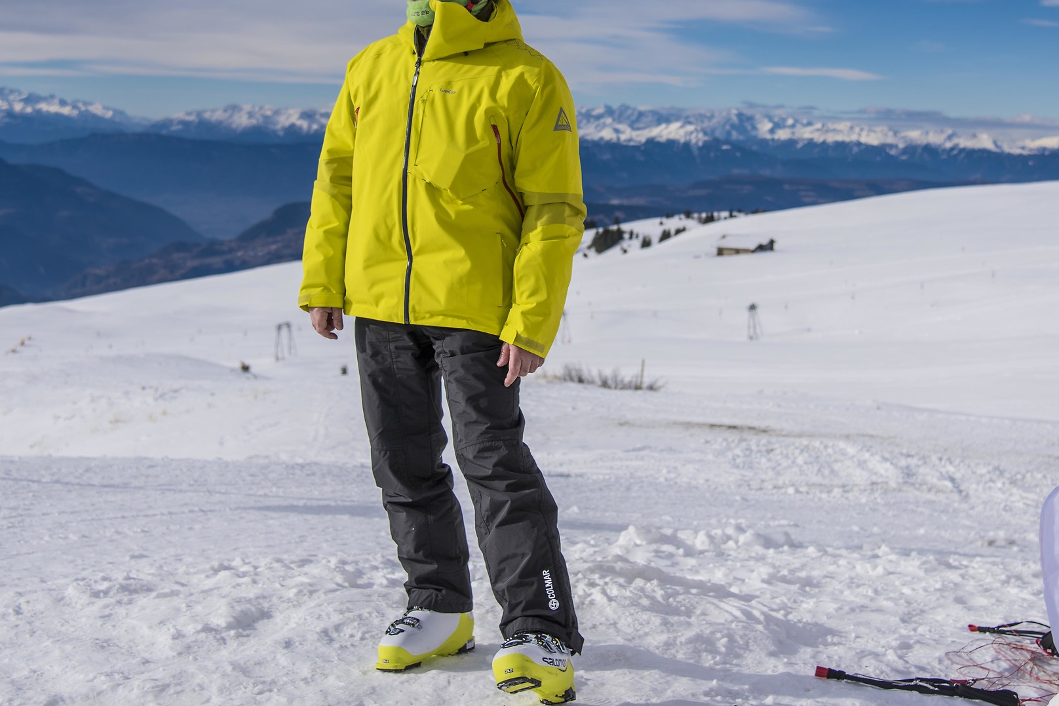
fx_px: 1529
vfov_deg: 25.7
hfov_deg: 38.2
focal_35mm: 52
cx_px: 560
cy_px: 194
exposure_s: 1/1600
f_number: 4
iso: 64
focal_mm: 35
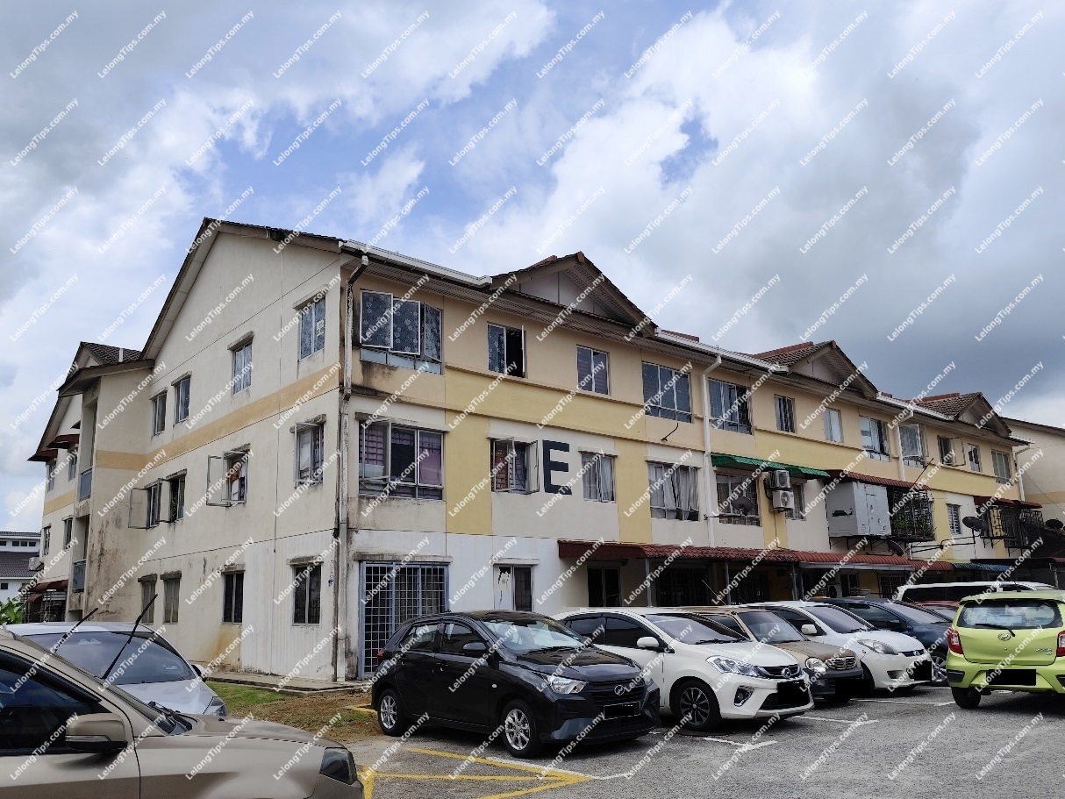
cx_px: 532
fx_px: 708
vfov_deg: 58.9
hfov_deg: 73.9
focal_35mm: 23
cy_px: 400
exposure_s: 1/1553
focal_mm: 6.14
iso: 50
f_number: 1.65
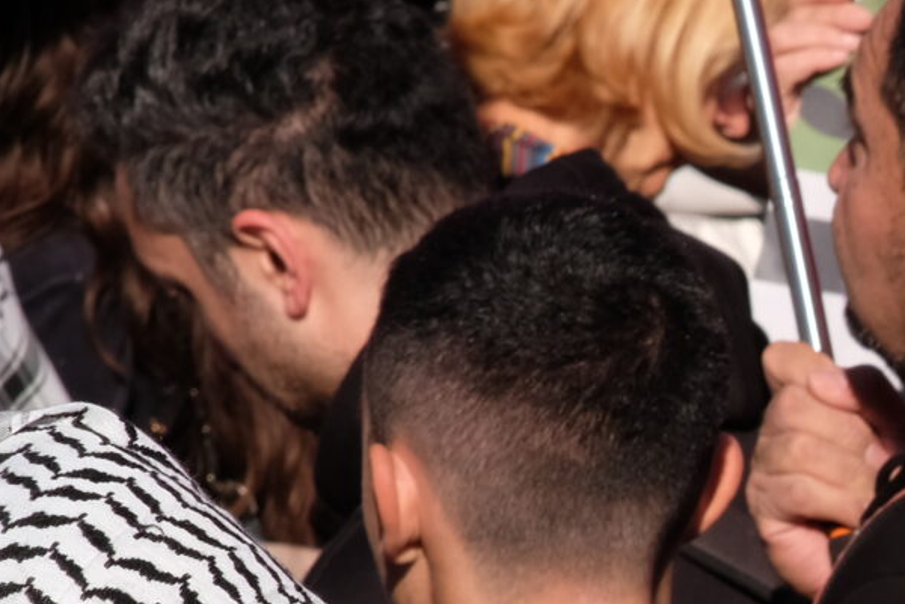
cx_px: 1309
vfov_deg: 2.5
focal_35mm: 546
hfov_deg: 3.8
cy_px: 747
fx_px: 13725
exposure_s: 1/200
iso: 200
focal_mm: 85
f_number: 10
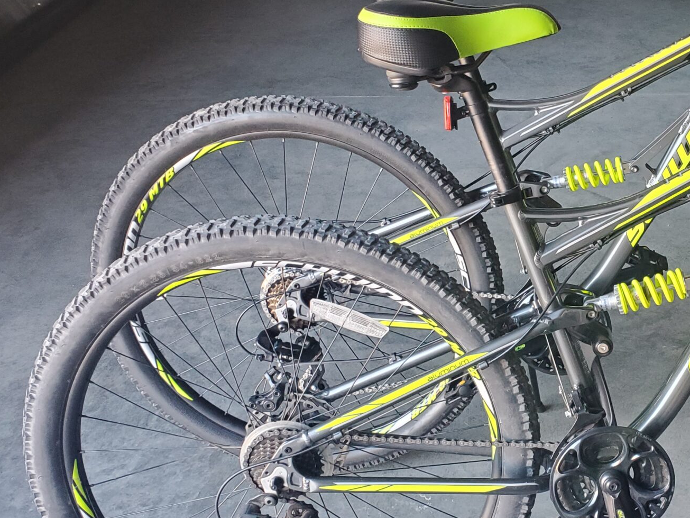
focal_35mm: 51
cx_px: 623
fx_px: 1017
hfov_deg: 35.3
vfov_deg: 28.6
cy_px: 277
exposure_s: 1/50
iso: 250
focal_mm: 4.3
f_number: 2.4
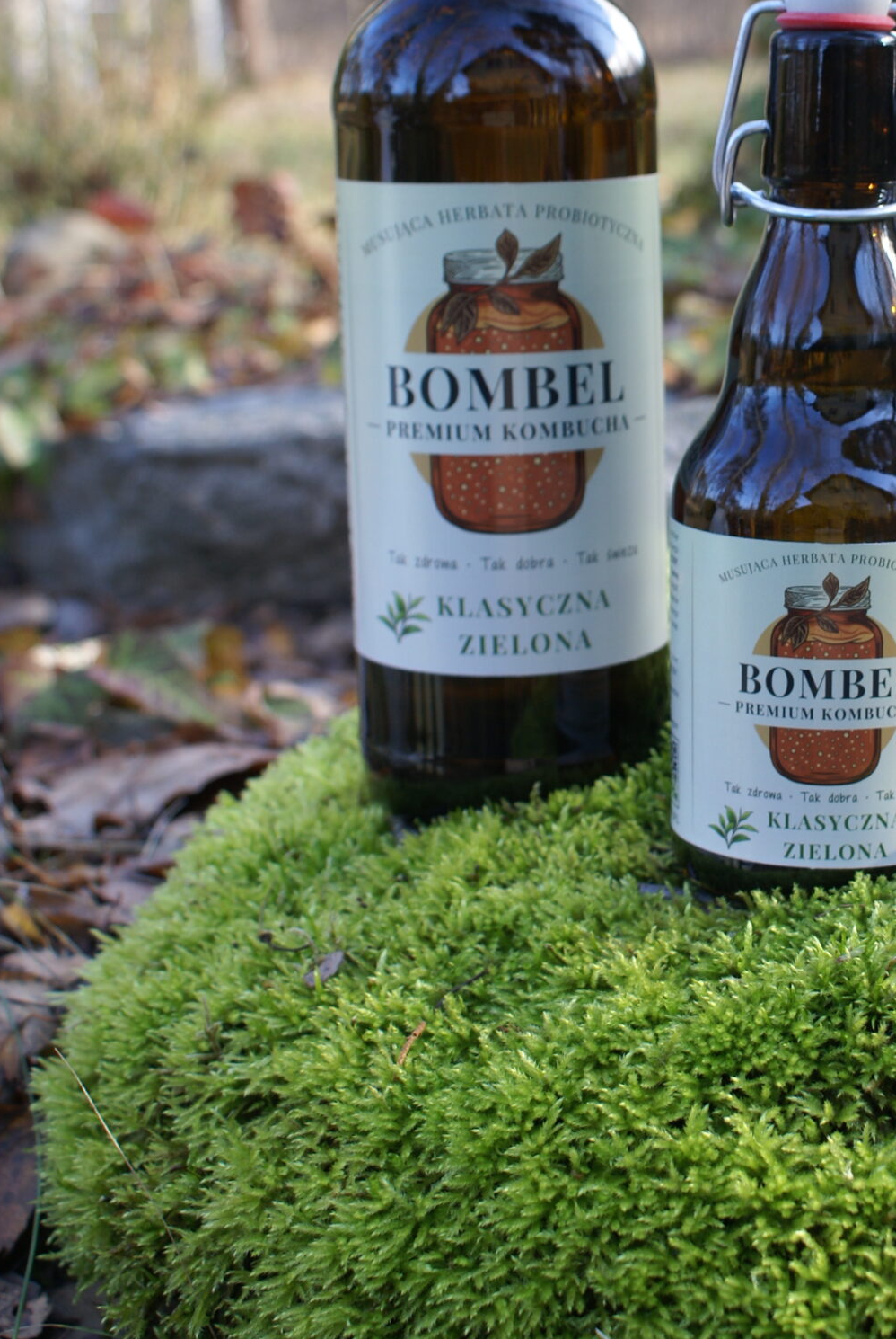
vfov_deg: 29.8
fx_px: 2493
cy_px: 437
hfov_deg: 20.1
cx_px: 760
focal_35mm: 67
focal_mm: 26
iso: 100
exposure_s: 1/40
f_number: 4.5
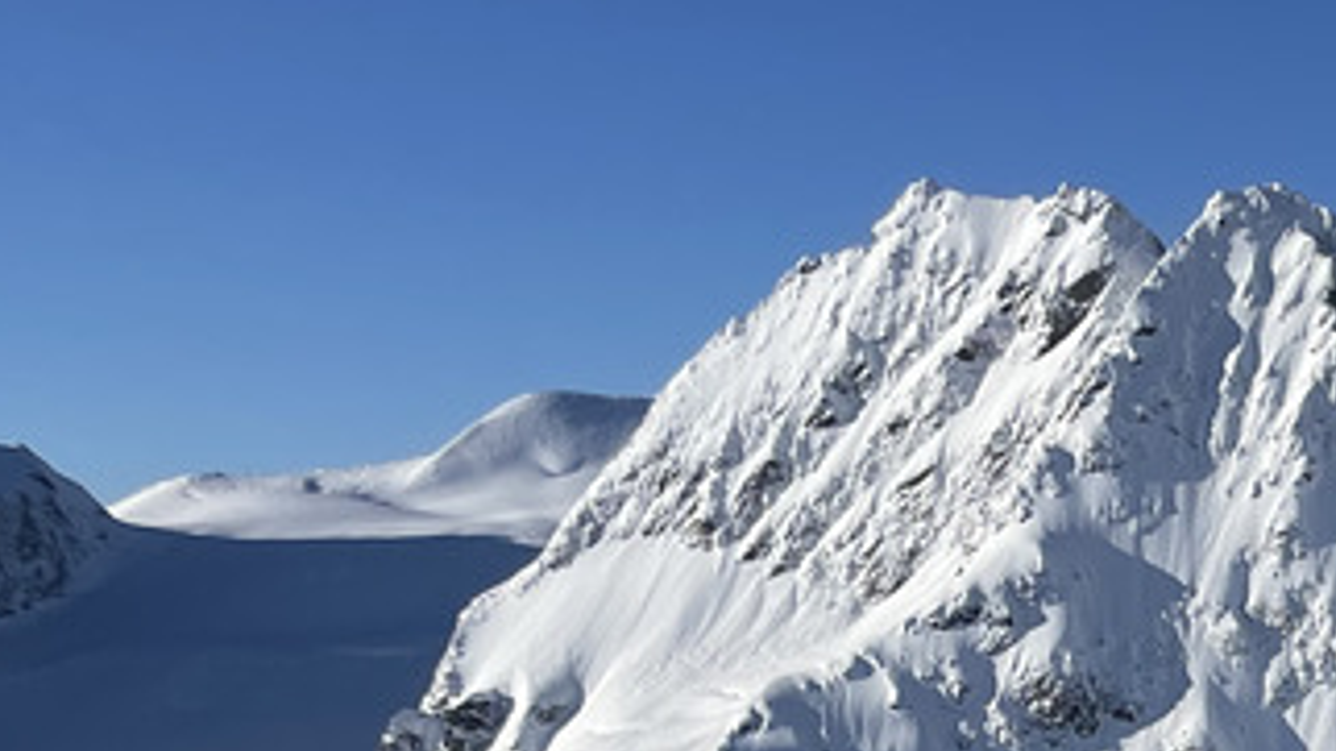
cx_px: 2149
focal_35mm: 95
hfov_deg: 19.0
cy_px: 1444
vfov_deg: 11.6
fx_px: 3365
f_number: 1.6
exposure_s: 1/5291
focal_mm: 4.2
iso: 32
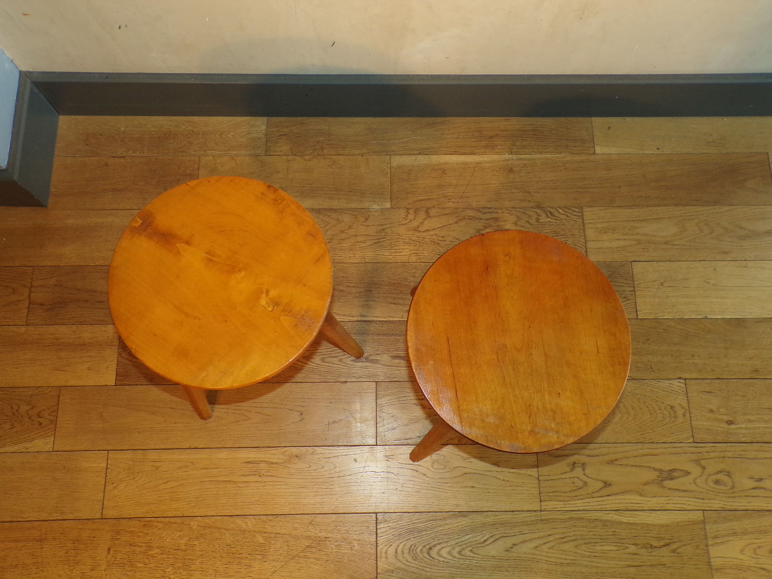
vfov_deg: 49.7
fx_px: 624
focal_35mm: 28
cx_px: 386
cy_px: 290
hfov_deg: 63.4
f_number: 3.1
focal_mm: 5
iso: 200
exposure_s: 1/34
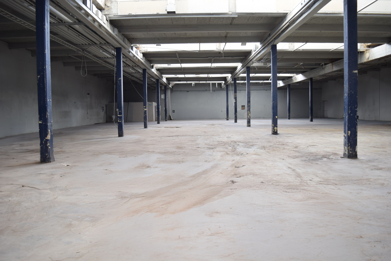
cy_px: 130
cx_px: 196
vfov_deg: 47.9
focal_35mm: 27
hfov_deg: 67.4
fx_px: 293
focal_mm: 18
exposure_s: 1/800
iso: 200
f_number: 5
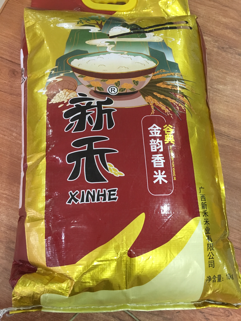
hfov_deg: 48.2
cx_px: 120
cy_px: 160
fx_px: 269
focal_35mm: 29
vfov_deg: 61.7
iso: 160
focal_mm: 4.15
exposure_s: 1/33
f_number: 2.2
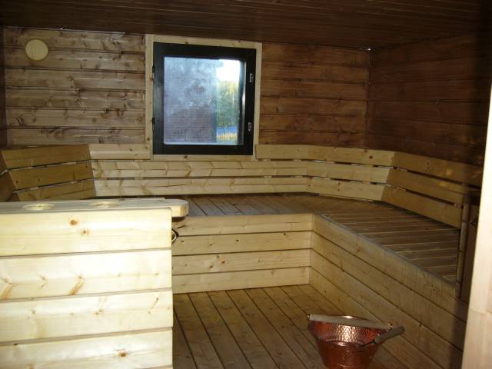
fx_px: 497
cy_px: 184
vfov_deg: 40.7
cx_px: 246
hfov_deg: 52.6
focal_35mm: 35
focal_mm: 5.8
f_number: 2.8
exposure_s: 1/60
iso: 100
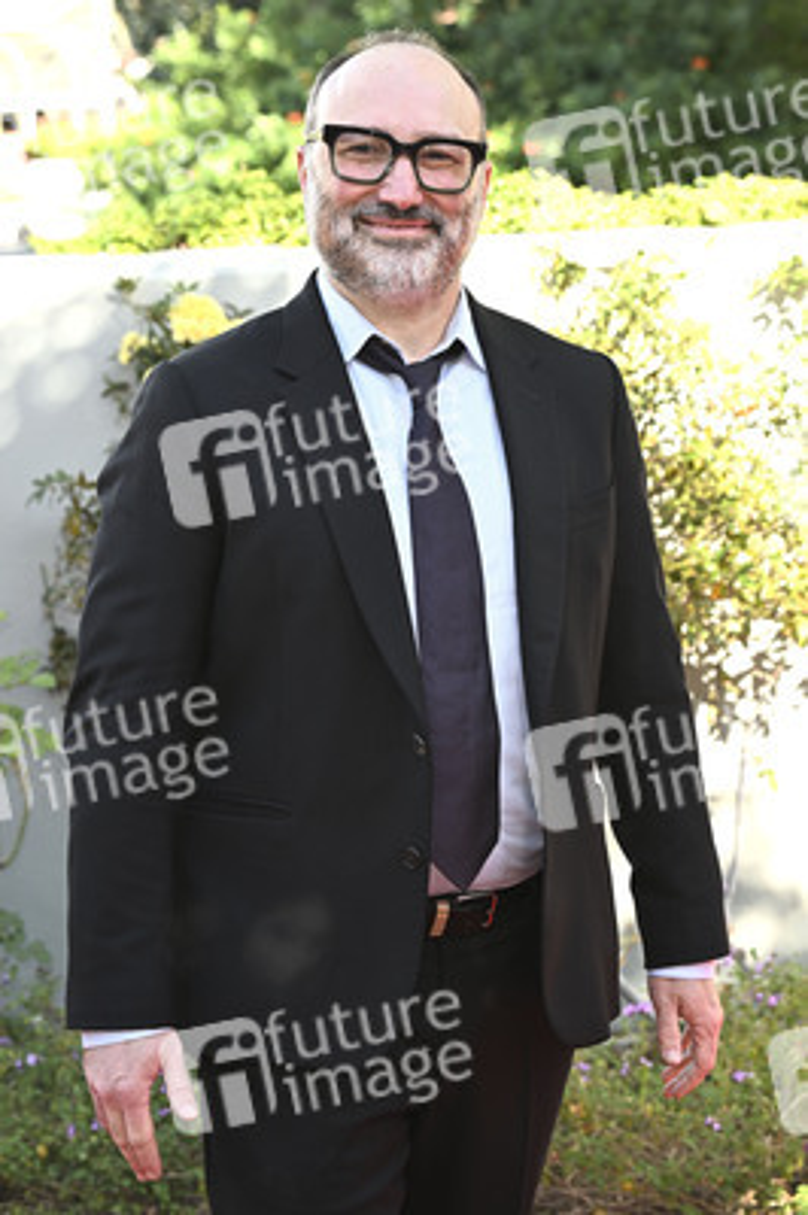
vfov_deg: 26.0
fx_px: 2630
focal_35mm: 78
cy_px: 608
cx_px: 404
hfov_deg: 17.5
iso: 640
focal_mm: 78
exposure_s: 1/320
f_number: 5.6
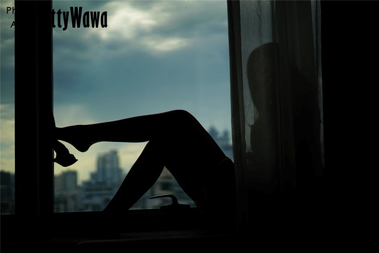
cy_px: 126
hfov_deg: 39.6
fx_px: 526
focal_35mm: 50
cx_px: 190
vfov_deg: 27.0
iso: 100
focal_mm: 50
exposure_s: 1/8000
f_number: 1.8
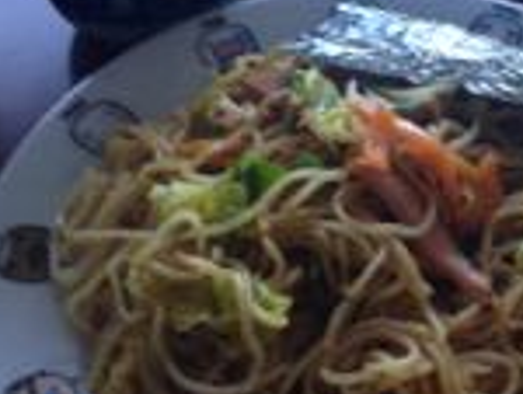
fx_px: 1165
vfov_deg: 19.0
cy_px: 68
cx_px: 544
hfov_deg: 24.0
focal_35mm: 77
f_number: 2.4
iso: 50
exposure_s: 1/24
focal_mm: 4.12
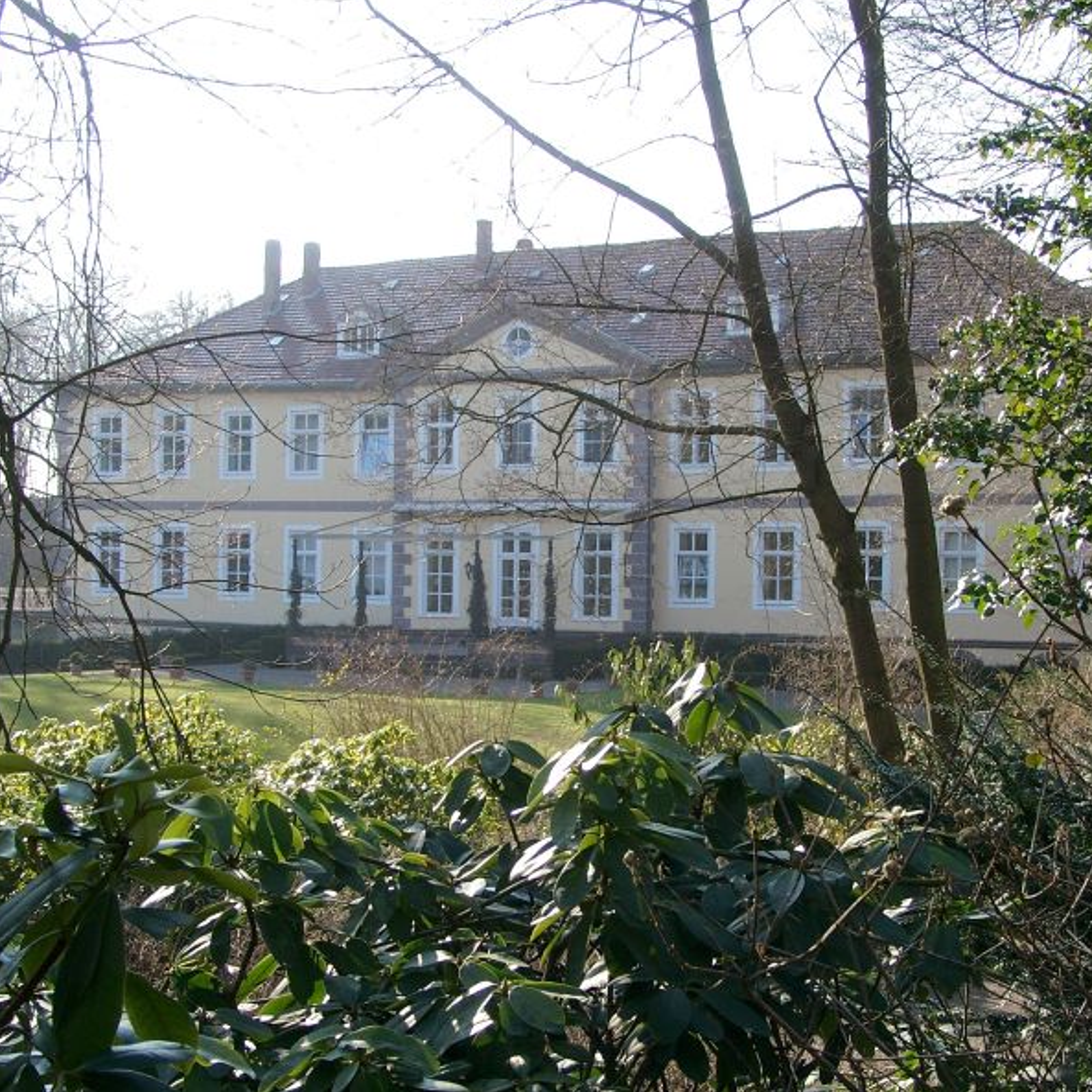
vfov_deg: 30.6
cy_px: 543
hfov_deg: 30.6
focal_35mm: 56
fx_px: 1999
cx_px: 571
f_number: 4
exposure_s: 1/202
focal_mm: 9.82
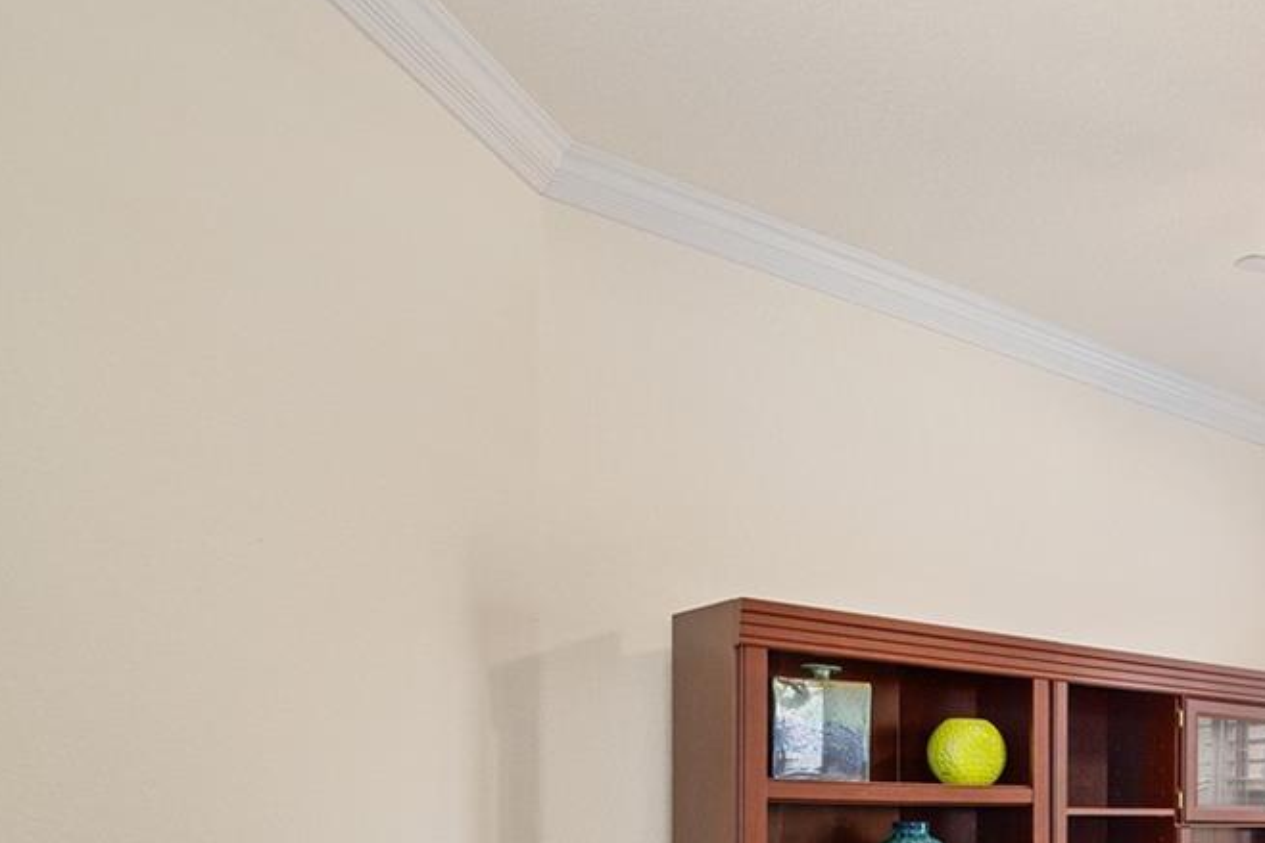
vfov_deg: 35.5
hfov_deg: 43.9
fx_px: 1194
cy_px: 822
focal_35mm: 34
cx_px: 1369
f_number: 8
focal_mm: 14
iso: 400
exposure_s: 1/20
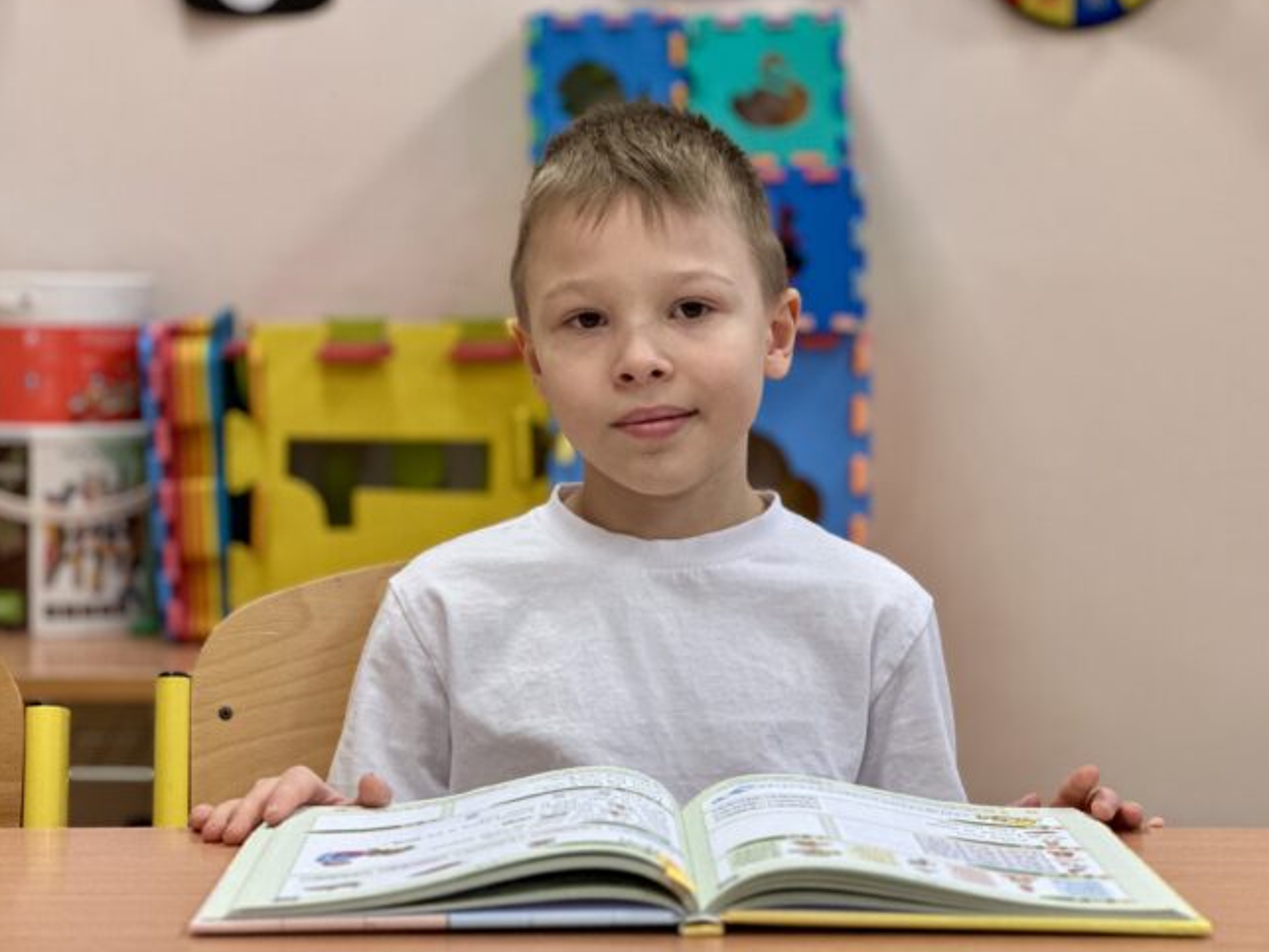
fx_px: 3372
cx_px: 689
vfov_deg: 16.1
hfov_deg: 21.3
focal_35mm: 92
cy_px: 514
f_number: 2.8
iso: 200
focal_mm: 9
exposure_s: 1/100
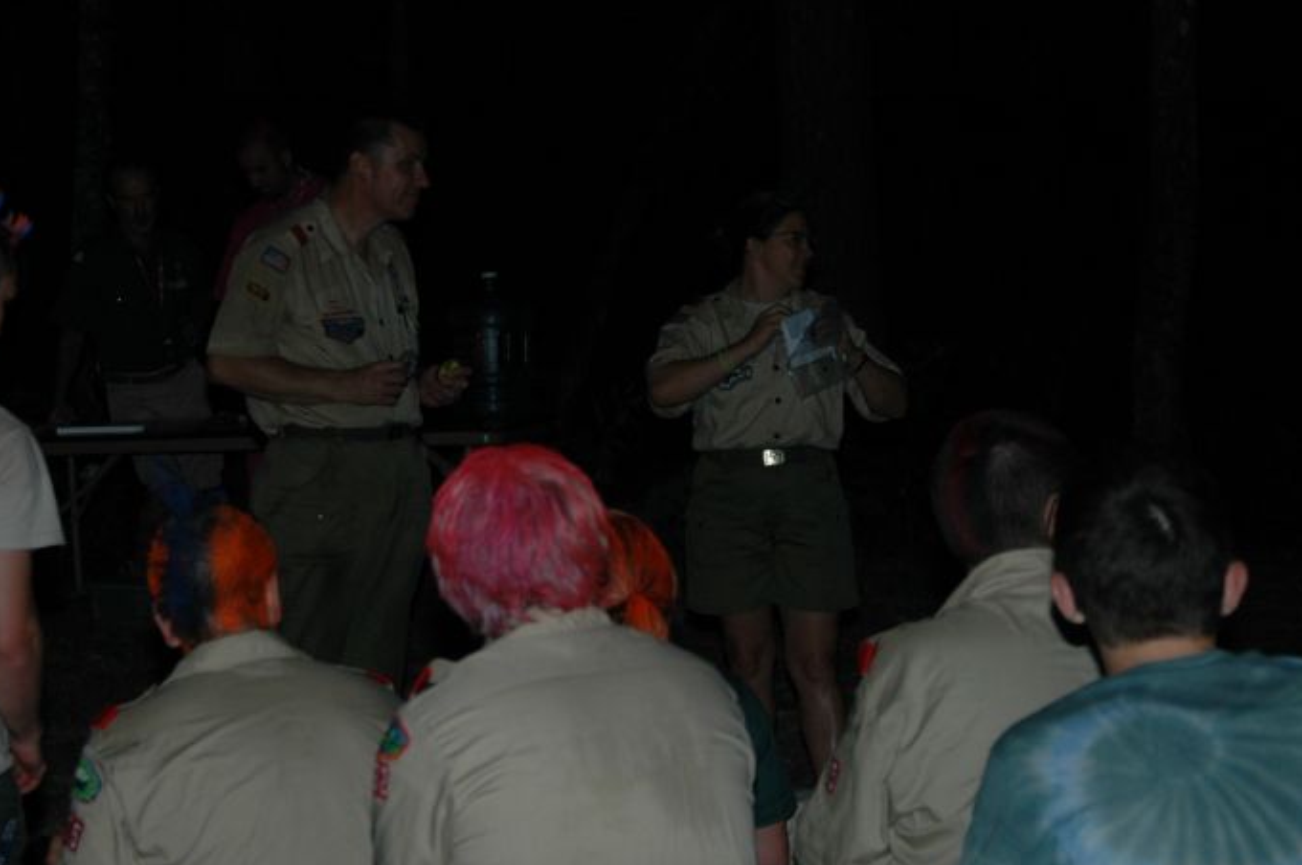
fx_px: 5302
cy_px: 339
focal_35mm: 147
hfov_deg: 14.0
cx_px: 530
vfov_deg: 9.3
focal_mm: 65
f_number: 5
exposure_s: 1/60
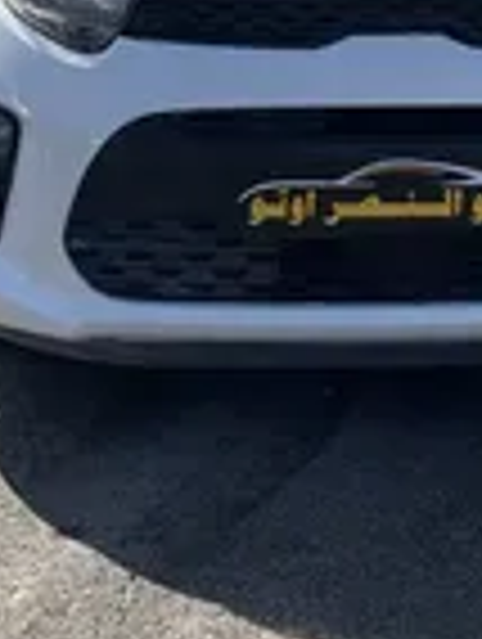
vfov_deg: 24.1
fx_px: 1351
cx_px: 387
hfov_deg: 20.0
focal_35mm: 73
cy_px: -140
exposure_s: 1/2545
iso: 25
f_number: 1.8
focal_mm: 4.25
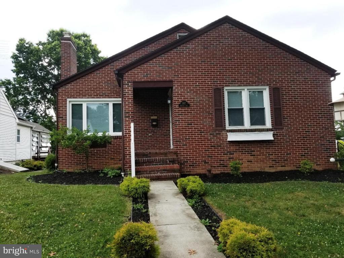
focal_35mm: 26
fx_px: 258
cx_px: 172
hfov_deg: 67.3
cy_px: 129
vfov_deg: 53.1
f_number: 1.7
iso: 50
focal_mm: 4.25
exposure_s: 1/724
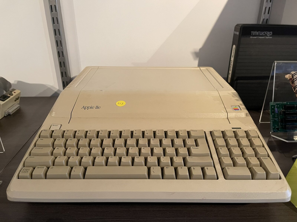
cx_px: 148
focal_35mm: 25
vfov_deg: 54.9
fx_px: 214
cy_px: 111
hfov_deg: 69.4
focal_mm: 5.1
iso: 500
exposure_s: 1/60
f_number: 1.6
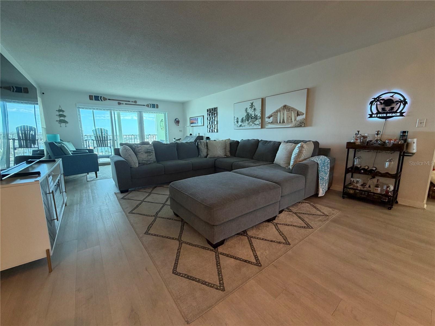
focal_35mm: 14
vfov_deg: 85.7
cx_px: 218
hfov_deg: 102.1
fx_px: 176
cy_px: 163
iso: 200
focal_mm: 2.22
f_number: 2.2
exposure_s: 1/60
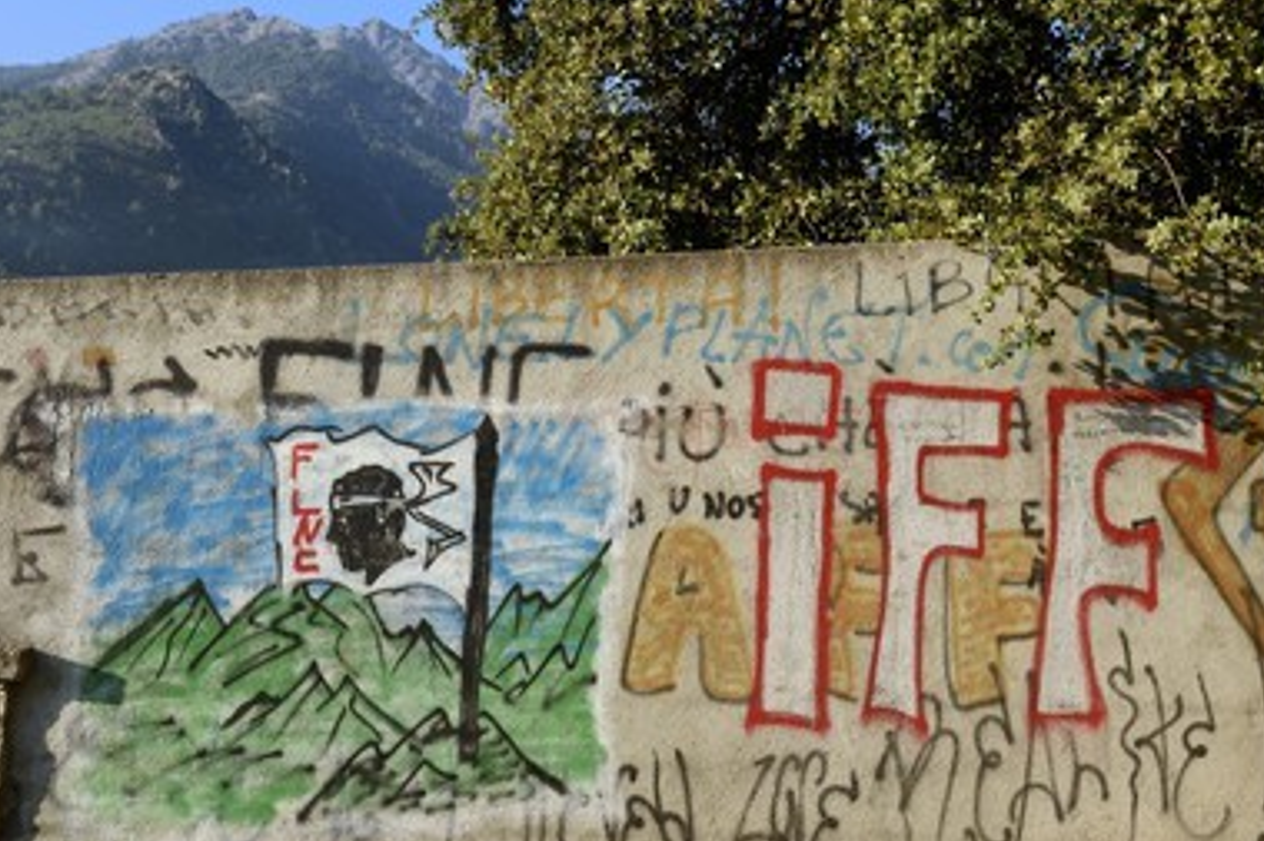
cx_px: 612
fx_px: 1474
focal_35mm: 42
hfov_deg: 46.4
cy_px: 409
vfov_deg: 31.9
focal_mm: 38
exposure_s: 1/200
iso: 200
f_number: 9
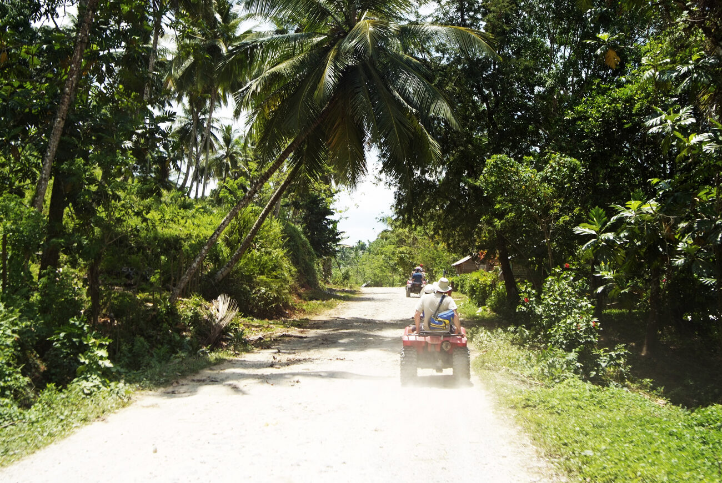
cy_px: 242
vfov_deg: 28.7
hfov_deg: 41.9
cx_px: 361
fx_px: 944
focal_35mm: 47
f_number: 7.1
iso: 100
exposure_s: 1/200
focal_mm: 31
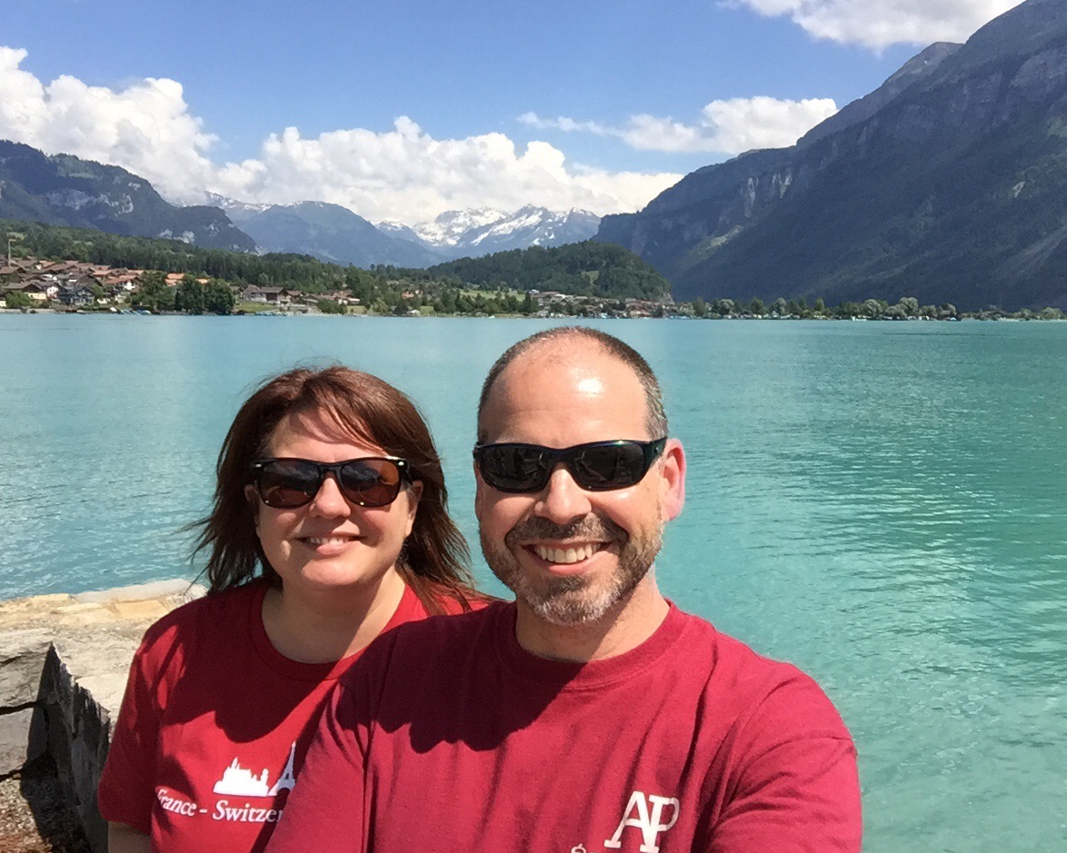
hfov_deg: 54.2
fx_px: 1042
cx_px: 537
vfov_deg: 44.5
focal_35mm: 33
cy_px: 421
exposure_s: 1/1590
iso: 32
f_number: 2.2
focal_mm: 2.65
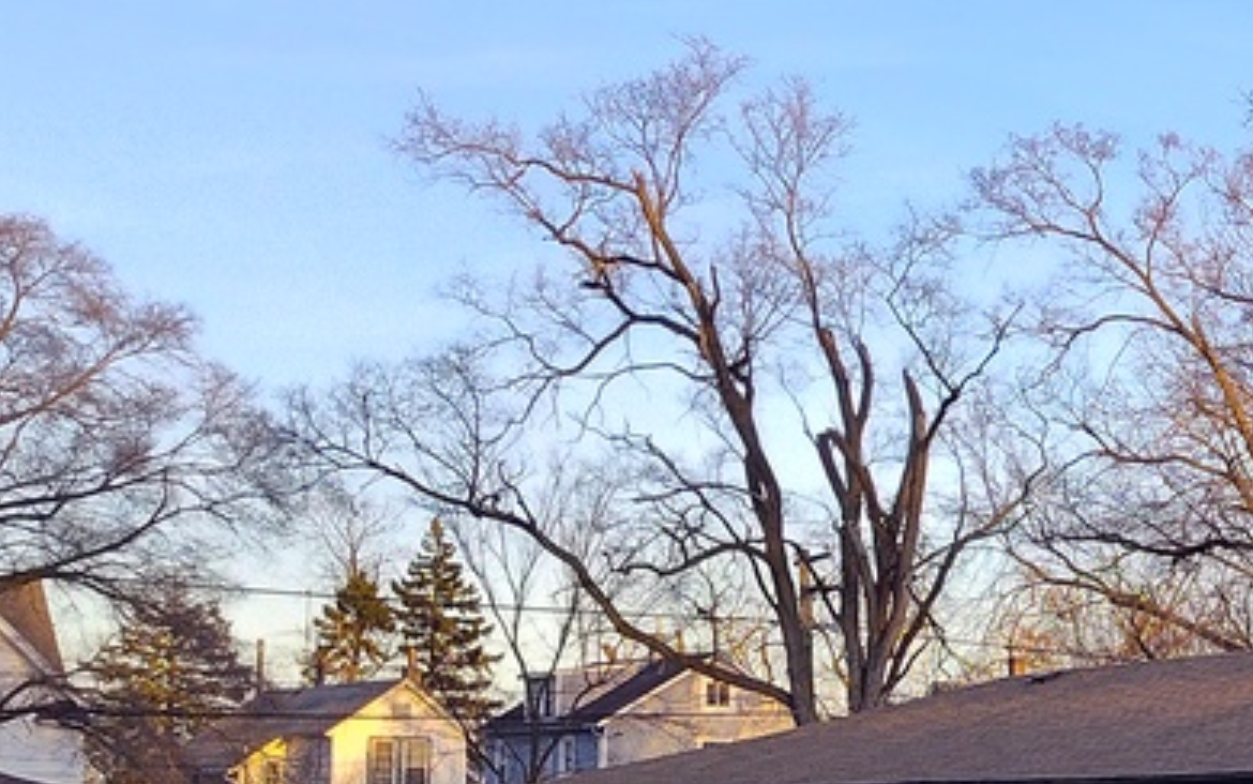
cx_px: 1989
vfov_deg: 14.3
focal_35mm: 90
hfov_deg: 19.4
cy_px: 787
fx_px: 3074
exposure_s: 1/276
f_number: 1.8
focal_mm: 5.56
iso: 100
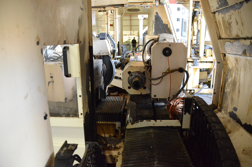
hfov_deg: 67.5
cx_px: 126
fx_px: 189
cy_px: 84
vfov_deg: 47.7
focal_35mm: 27
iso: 6400
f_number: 3.5
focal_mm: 18
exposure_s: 1/250
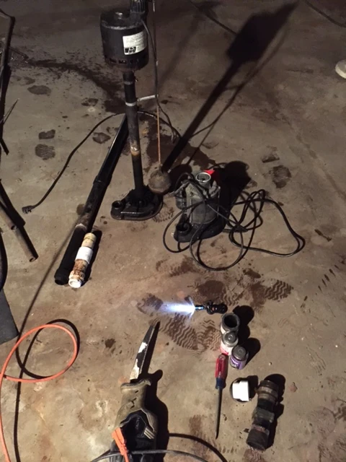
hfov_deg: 48.2
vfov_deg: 61.7
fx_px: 386
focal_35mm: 29
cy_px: 231
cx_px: 173
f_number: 2.2
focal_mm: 4.15
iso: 400
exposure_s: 1/4
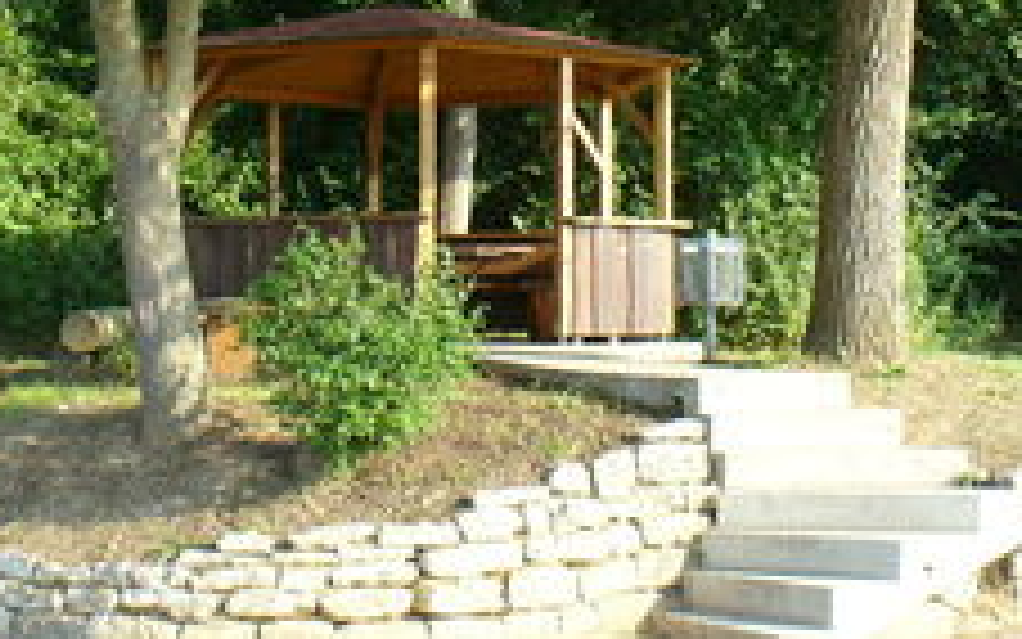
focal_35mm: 69
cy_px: 220
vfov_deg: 18.8
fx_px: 1922
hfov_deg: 29.7
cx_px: 419
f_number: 2.8
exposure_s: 1/250
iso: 80
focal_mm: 6.1
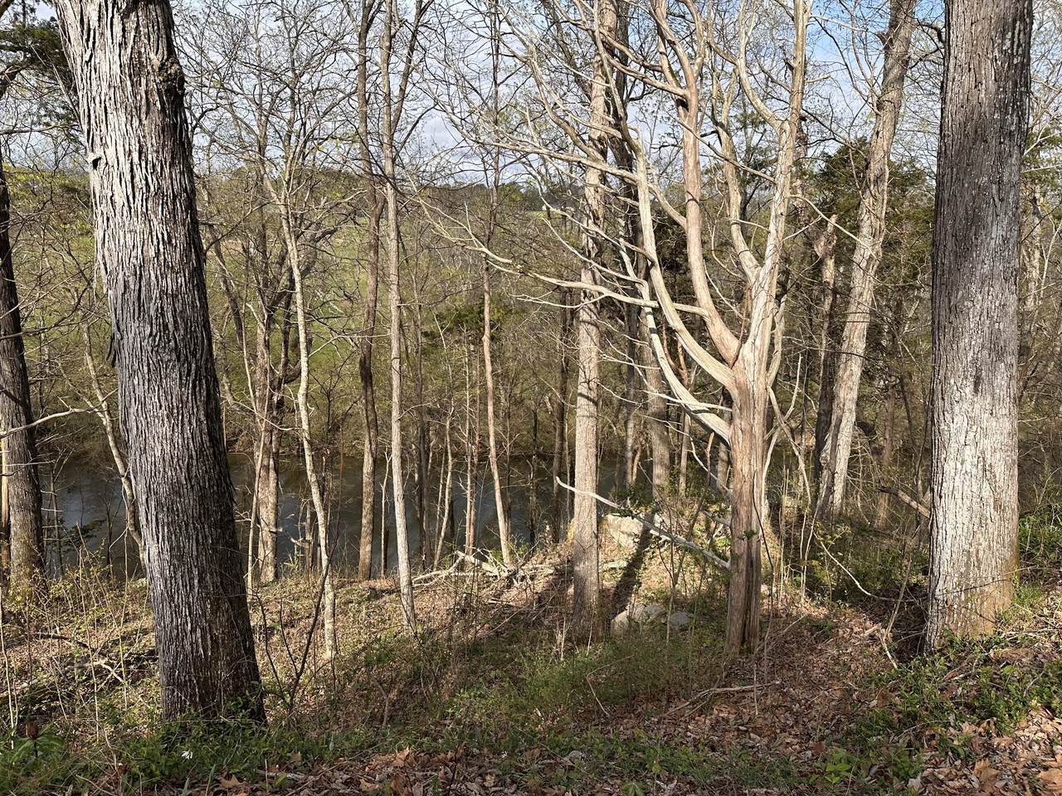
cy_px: 398
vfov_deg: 56.8
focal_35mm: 24
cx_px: 531
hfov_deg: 71.6
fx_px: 736
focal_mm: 6.86
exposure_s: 1/2882
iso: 80
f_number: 1.78
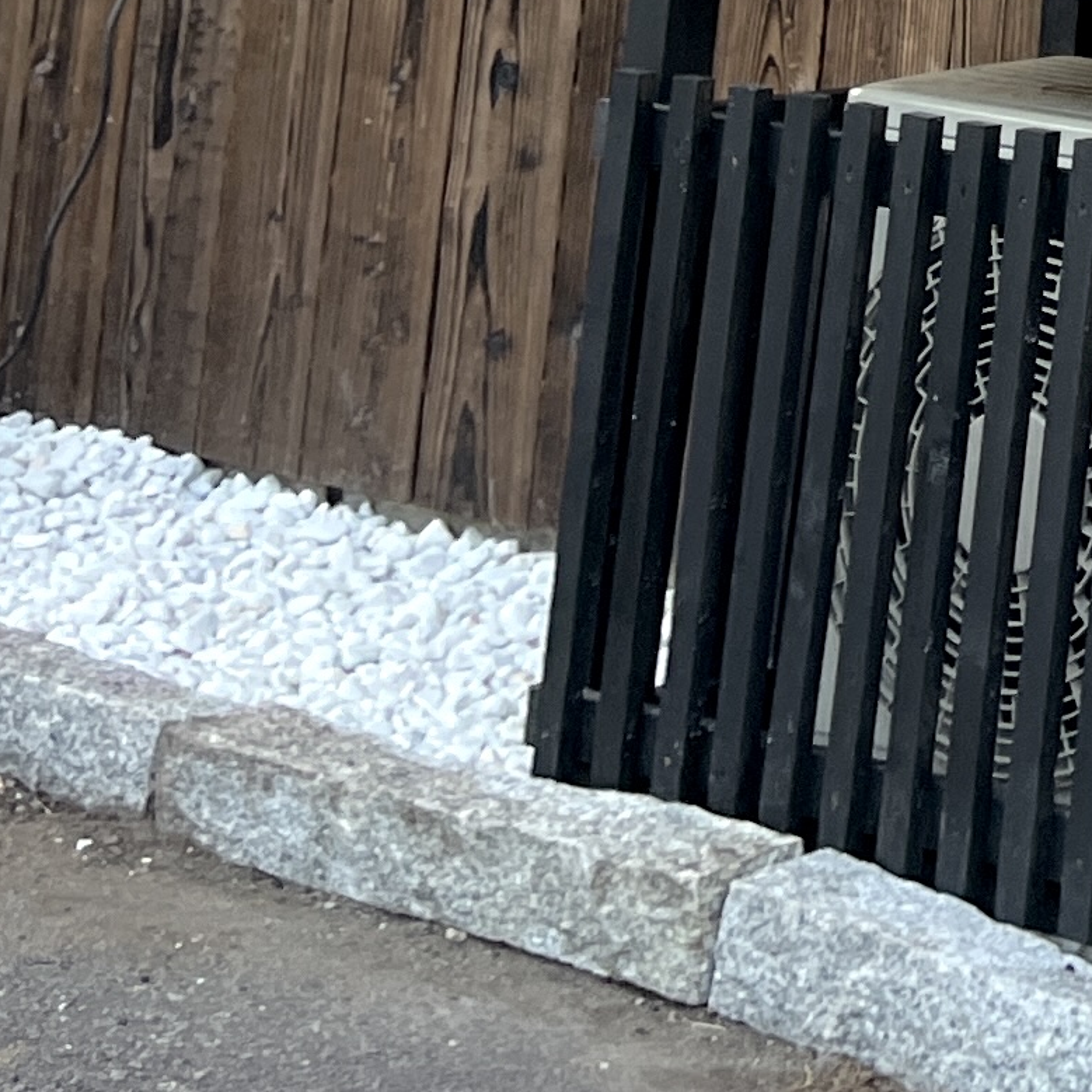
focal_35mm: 119
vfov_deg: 12.9
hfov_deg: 12.5
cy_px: -1016
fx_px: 4247
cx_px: 2316
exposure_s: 1/122
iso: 64
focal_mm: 5.1
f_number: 1.6
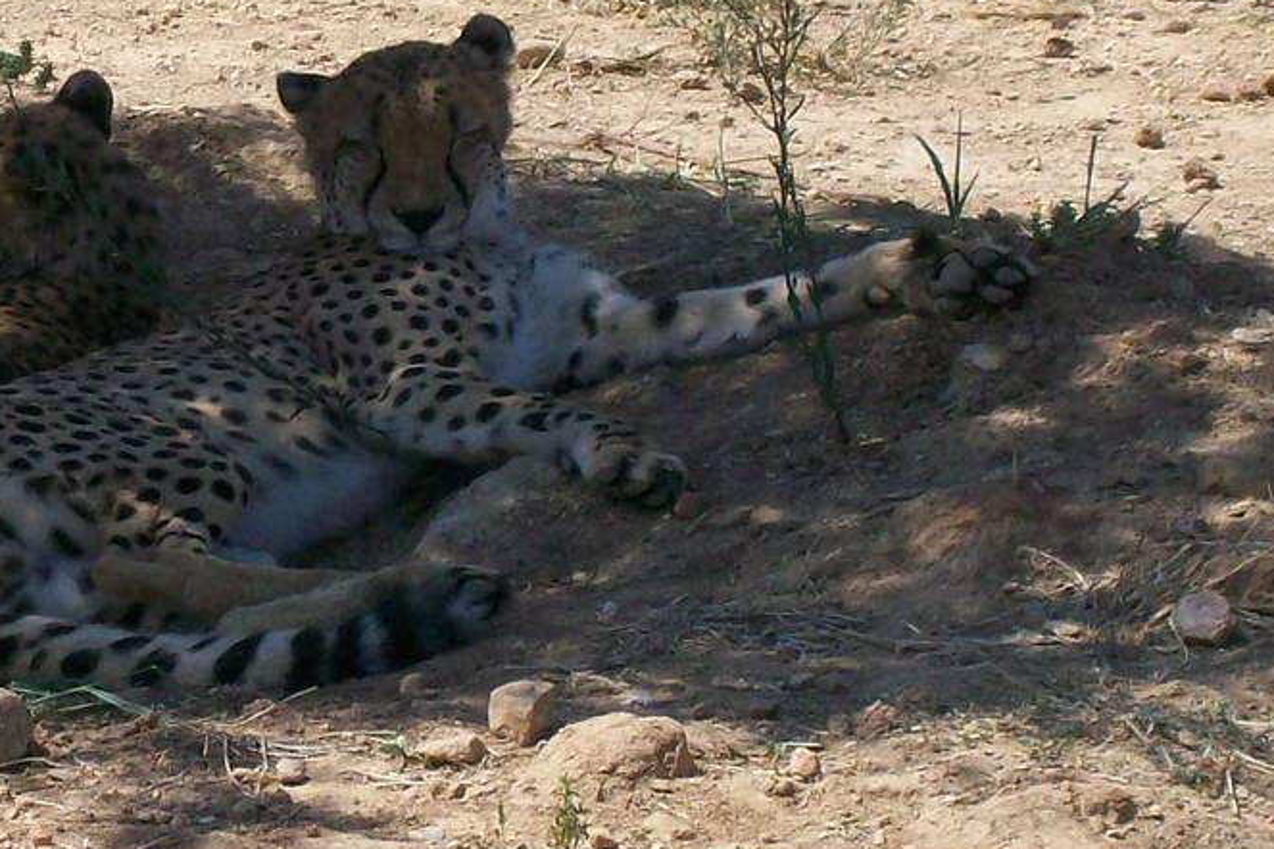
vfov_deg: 5.1
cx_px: 181
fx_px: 9590
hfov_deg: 7.6
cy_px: 267
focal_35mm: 271
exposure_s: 1/705
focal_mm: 18
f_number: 4.8
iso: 80
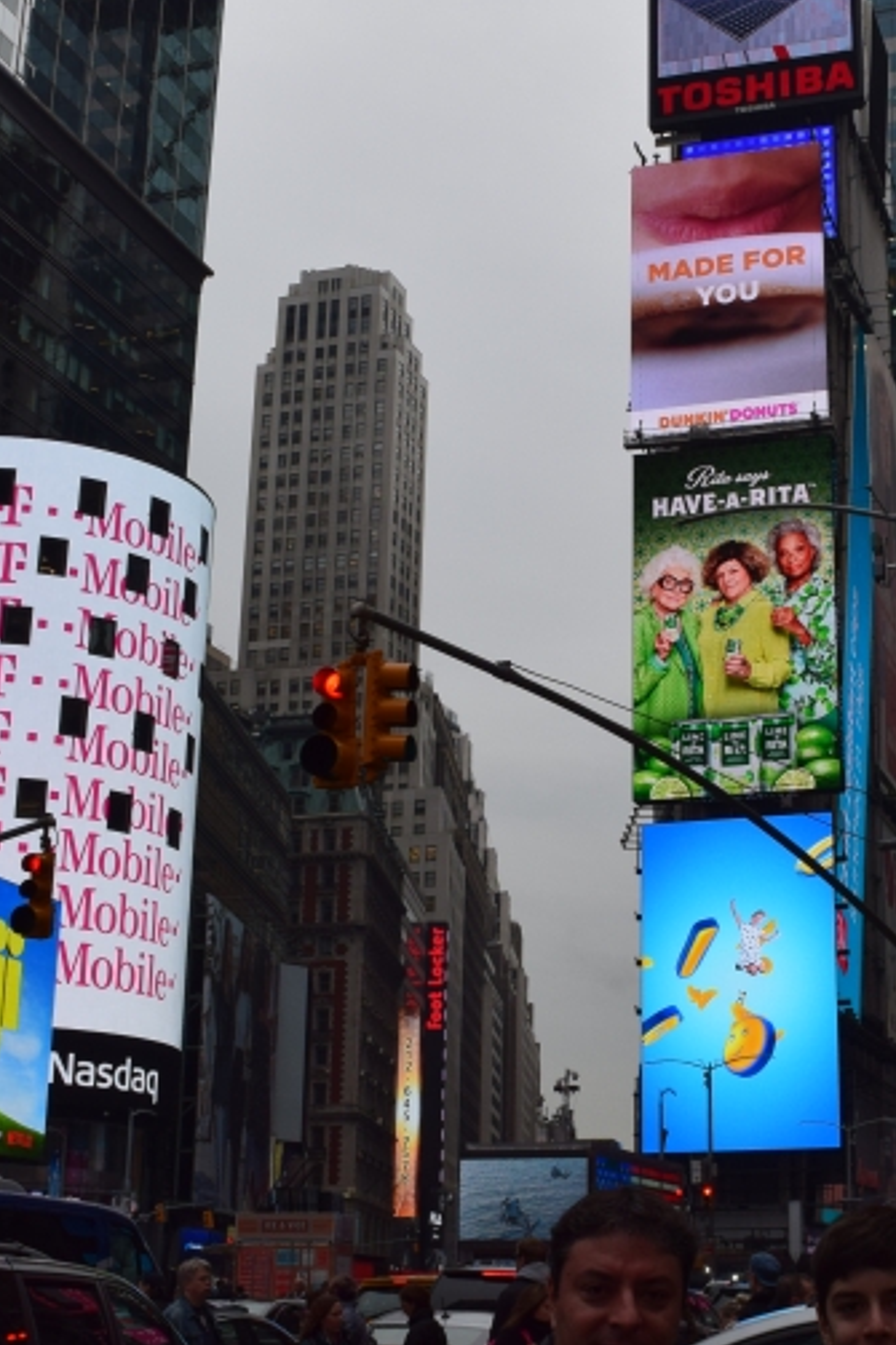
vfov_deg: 36.2
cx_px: 706
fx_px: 2055
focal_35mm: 55
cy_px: 607
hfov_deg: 24.2
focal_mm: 18
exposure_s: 1/250
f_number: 10
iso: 400
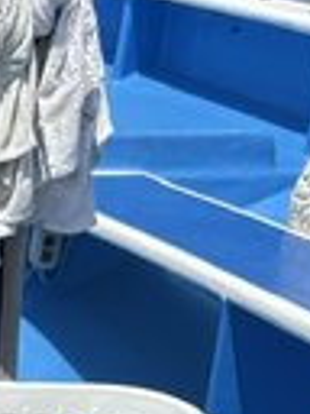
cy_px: 854
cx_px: -578
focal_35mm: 173
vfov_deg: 10.4
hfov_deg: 7.6
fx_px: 2066
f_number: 1.6
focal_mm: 5.96
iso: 50
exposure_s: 1/4329
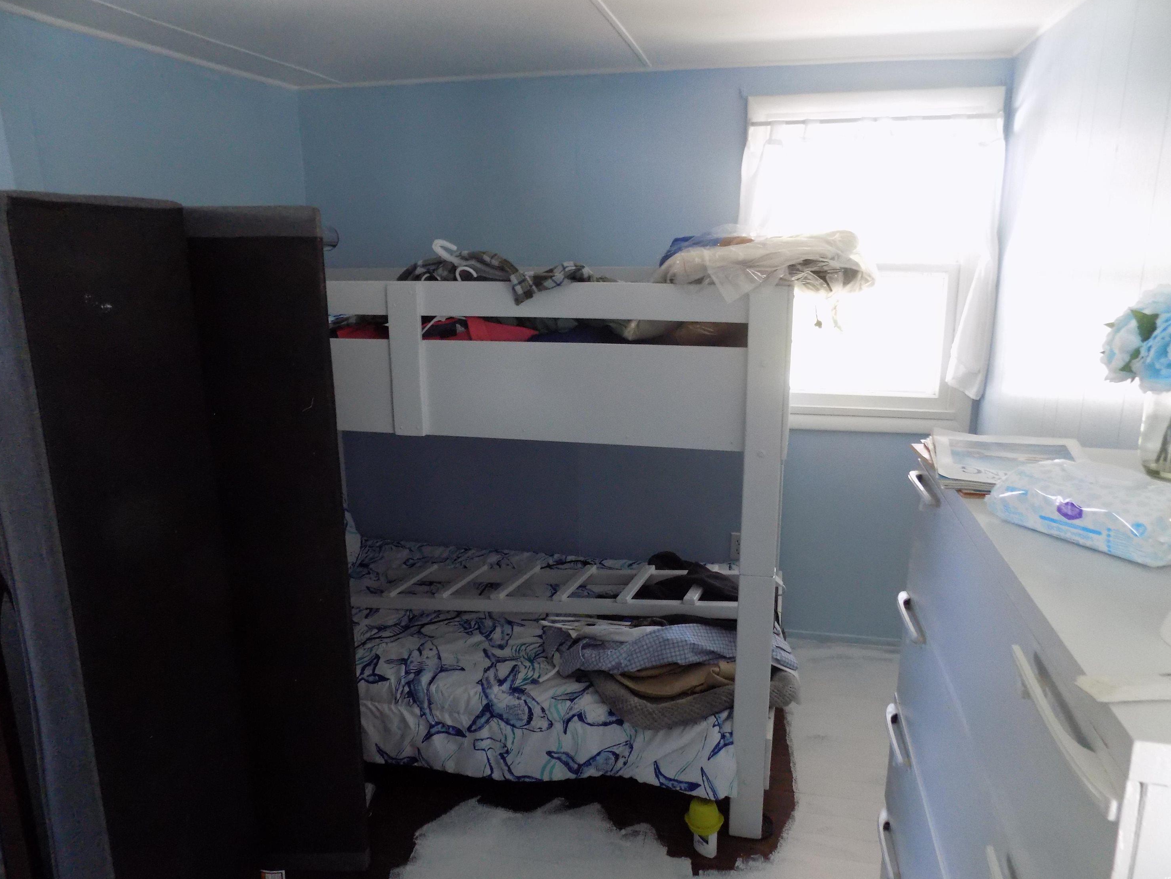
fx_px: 812
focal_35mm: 24
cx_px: 584
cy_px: 430
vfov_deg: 56.8
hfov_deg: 71.6
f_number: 3.1
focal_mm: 4
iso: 280
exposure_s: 1/30
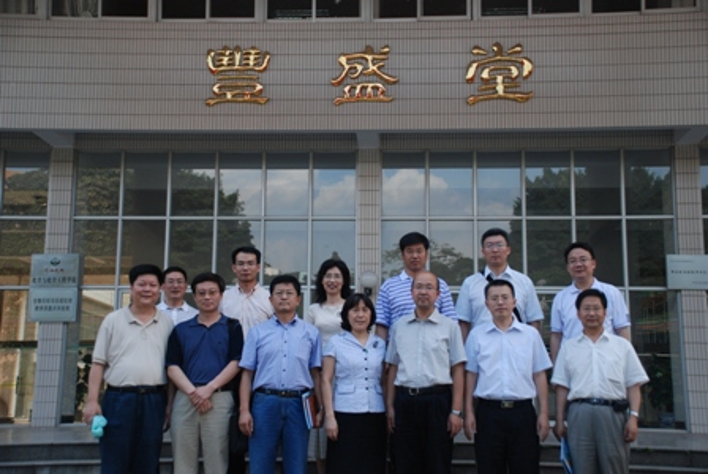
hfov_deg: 41.1
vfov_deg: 28.2
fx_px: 945
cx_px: 354
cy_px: 237
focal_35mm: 48
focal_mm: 32
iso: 400
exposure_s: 1/500
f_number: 4.2
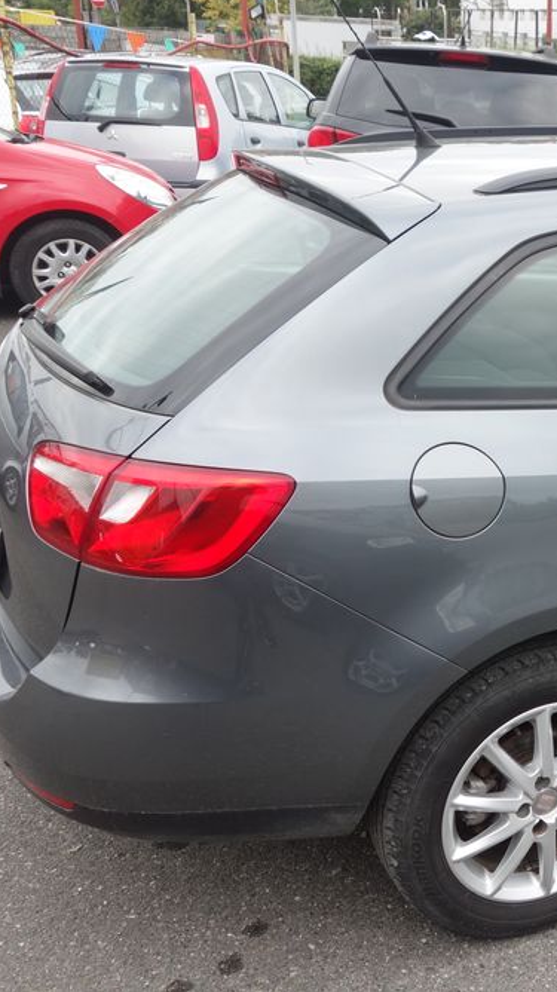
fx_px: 1183
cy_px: 486
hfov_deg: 24.0
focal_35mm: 45
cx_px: 674
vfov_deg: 45.5
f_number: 4.5
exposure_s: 1/100
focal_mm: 10.4
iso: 125
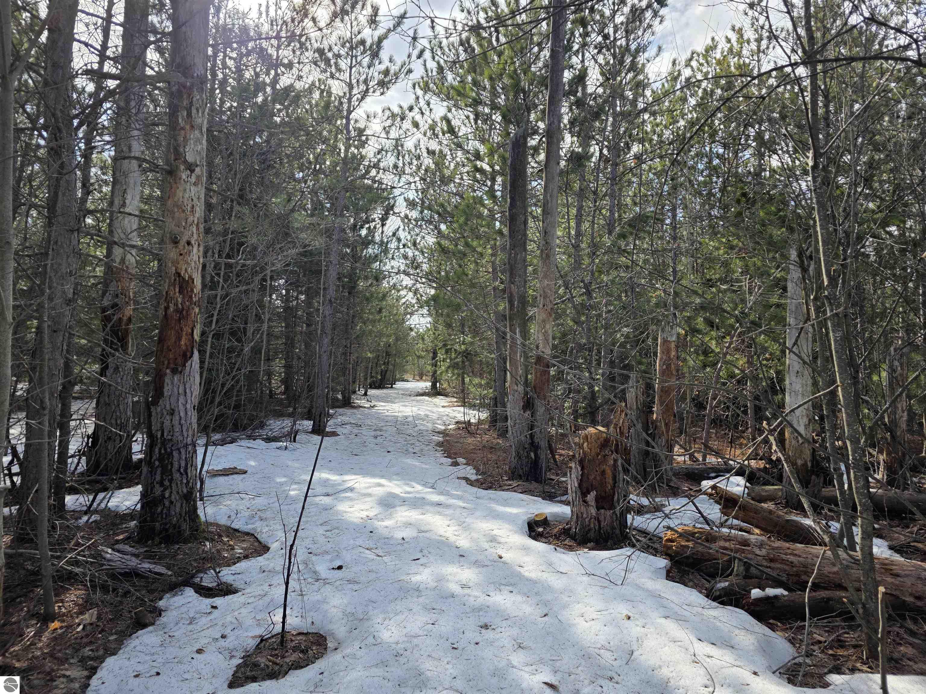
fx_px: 615
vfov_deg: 58.9
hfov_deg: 73.9
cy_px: 347
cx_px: 463
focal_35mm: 23
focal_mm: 6.3
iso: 80
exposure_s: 1/3309
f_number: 1.7
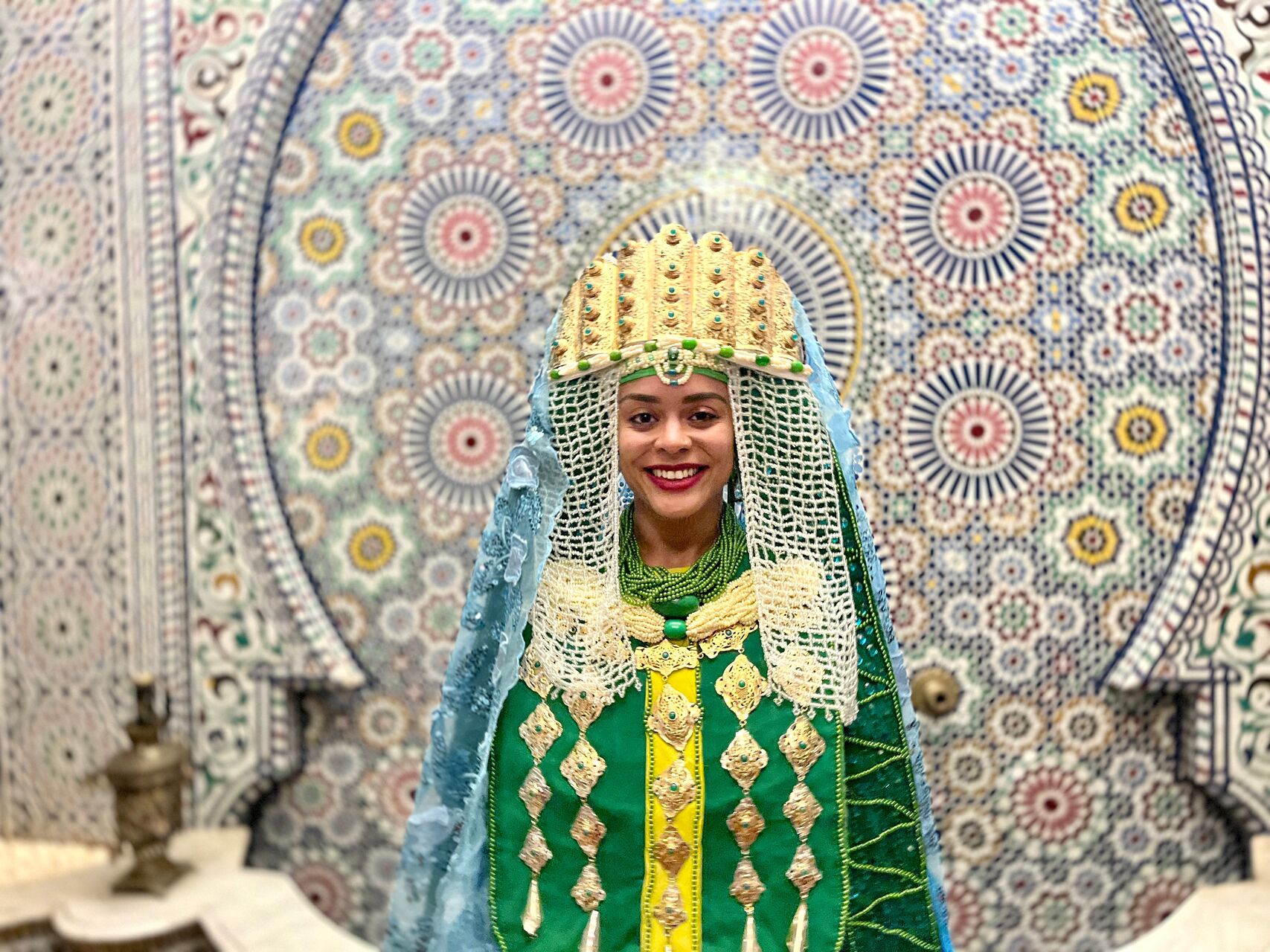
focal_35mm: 26
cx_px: 635
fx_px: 954
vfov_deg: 53.1
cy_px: 476
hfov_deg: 67.3
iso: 640
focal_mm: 5.1
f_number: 1.6
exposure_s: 1/33
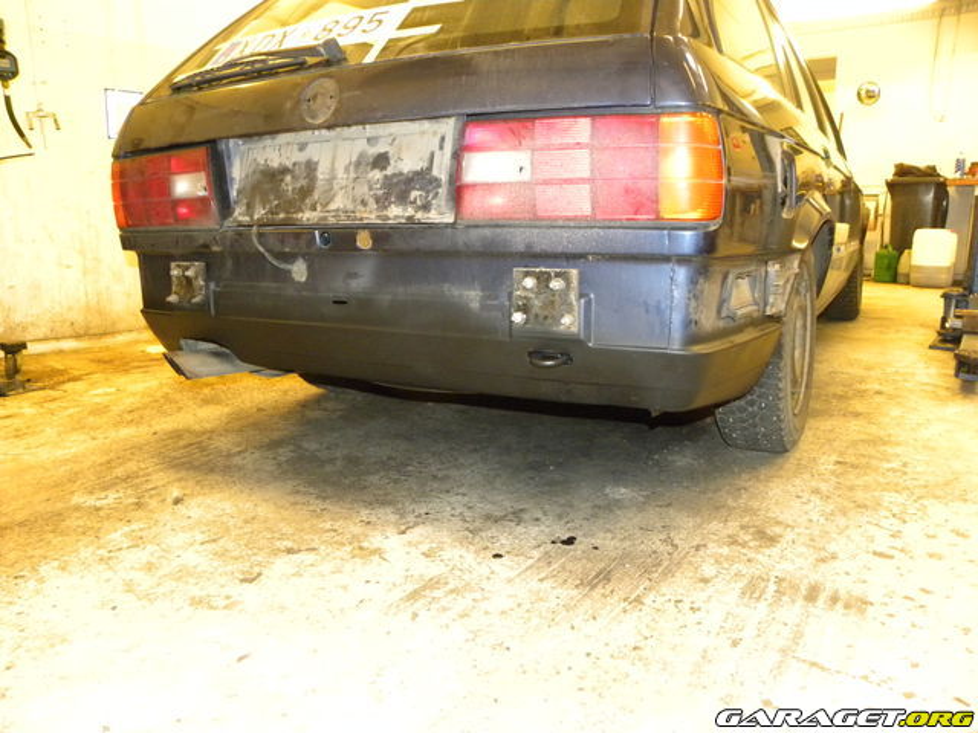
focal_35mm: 26
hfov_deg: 67.3
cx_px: 489
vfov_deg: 53.1
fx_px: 735
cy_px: 366
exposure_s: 1/30
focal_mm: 4.6
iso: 400
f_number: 2.8
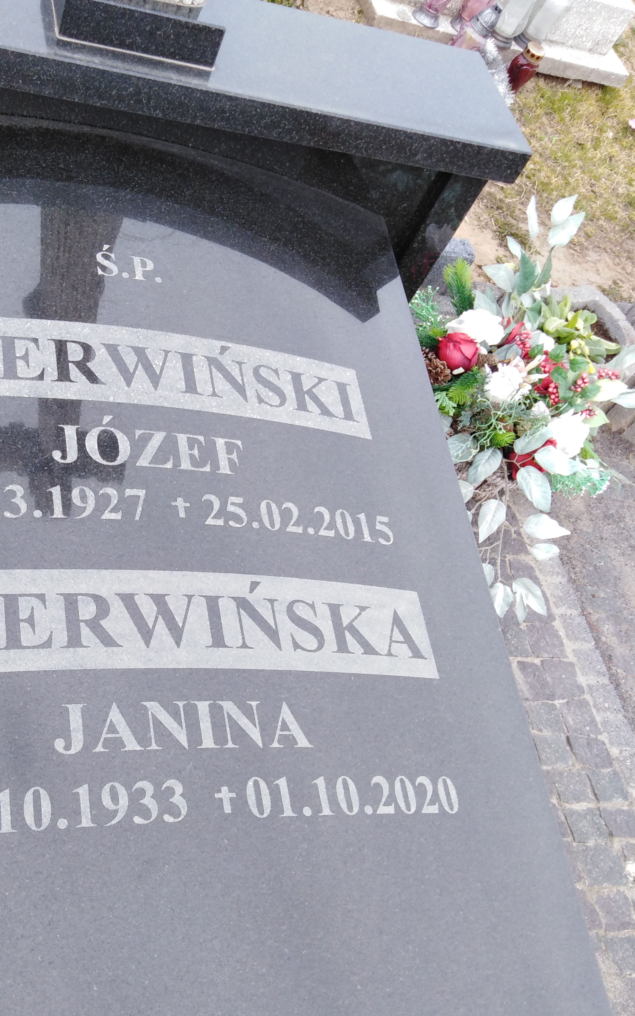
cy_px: 600
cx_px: 147
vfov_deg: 56.4
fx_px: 942
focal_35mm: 34
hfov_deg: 36.3
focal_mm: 3.46
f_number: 2.2
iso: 100
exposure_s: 1/249
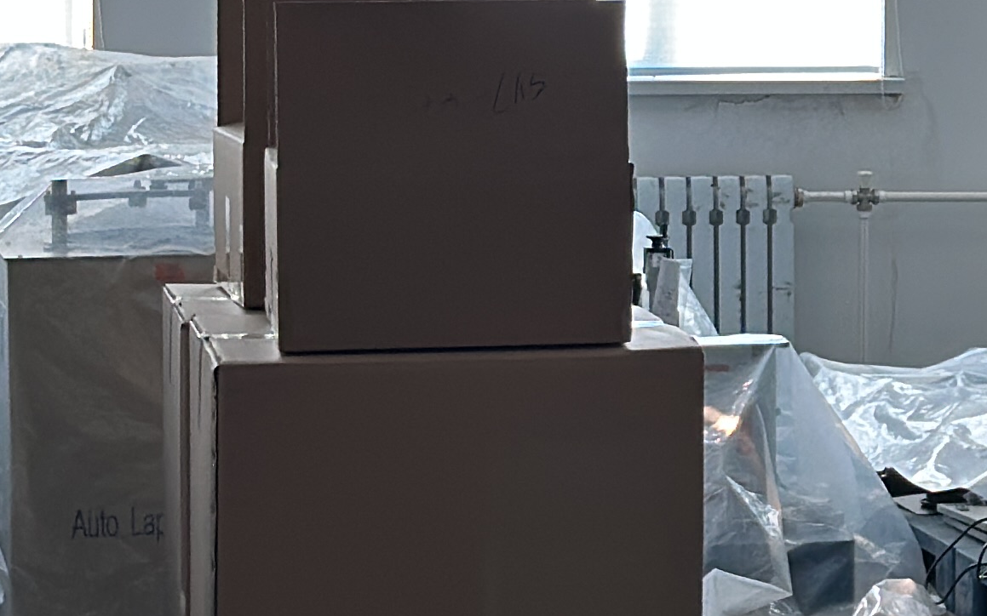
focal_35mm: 177
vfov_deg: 7.4
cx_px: 1063
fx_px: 4760
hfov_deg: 11.7
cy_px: 55
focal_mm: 6.86
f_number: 1.78
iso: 200
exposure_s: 1/60
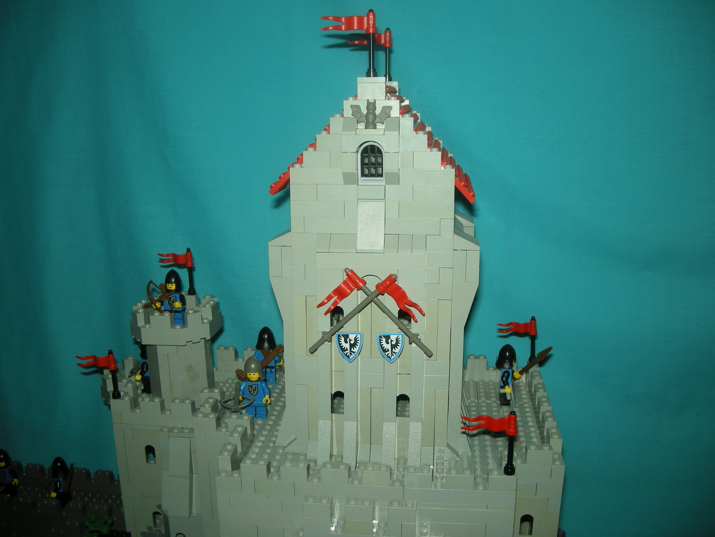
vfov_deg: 40.7
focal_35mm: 35
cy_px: 268
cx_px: 358
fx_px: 723
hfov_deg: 52.6
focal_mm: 5.7
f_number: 2.8
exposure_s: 1/60
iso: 50
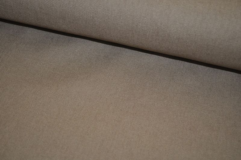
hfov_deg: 35.1
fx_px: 381
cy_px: 80
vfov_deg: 23.7
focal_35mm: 57
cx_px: 120
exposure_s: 1/60
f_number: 5
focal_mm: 38
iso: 560
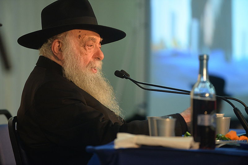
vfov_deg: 6.9
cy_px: 82
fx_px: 1378
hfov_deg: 10.3
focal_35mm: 200
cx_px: 124
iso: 2500
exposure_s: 1/80
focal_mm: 200
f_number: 4
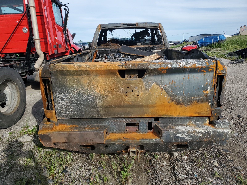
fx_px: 186
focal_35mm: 26
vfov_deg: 53.1
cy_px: 92
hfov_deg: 67.3
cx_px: 124
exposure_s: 1/2500
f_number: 1.5
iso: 50
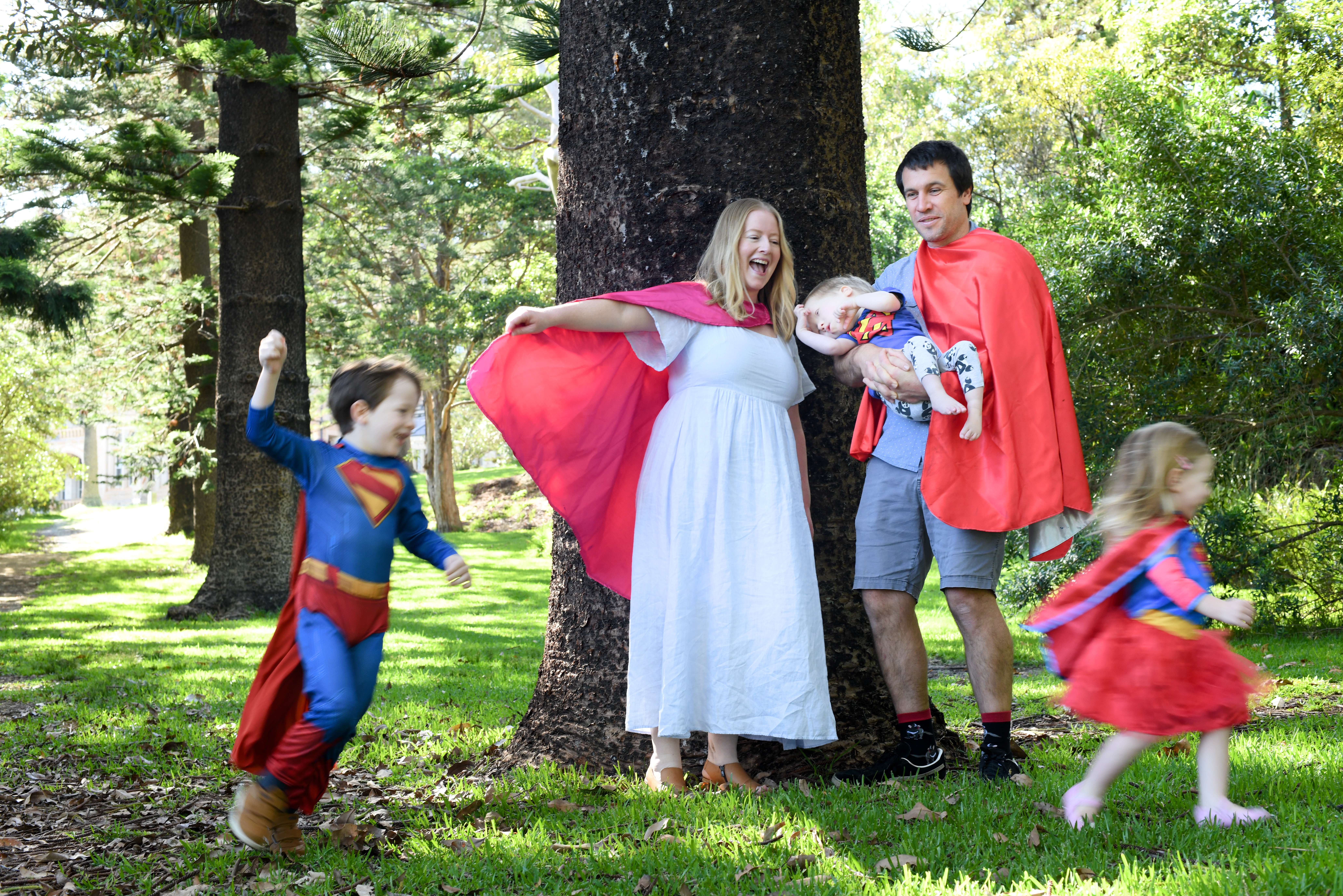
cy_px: 448
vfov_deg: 27.0
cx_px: 672
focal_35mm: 50
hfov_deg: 39.6
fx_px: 1865
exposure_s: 1/60
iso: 450
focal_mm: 50
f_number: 8
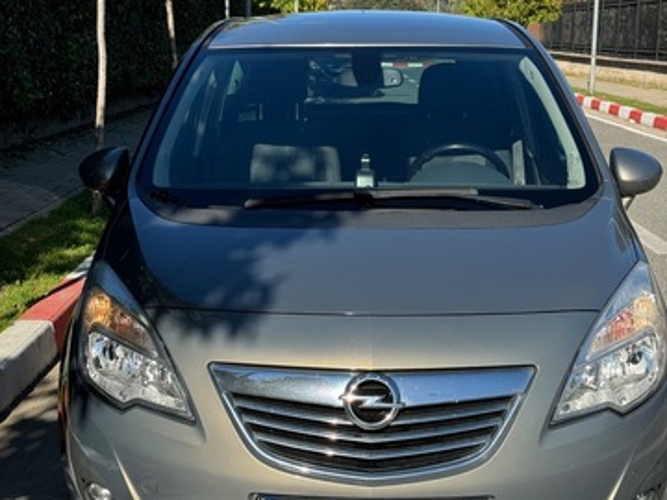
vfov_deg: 30.3
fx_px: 925
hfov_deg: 39.7
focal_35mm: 48
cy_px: 250
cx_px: 334
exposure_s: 1/3096
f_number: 1.78
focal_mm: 6.76
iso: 64
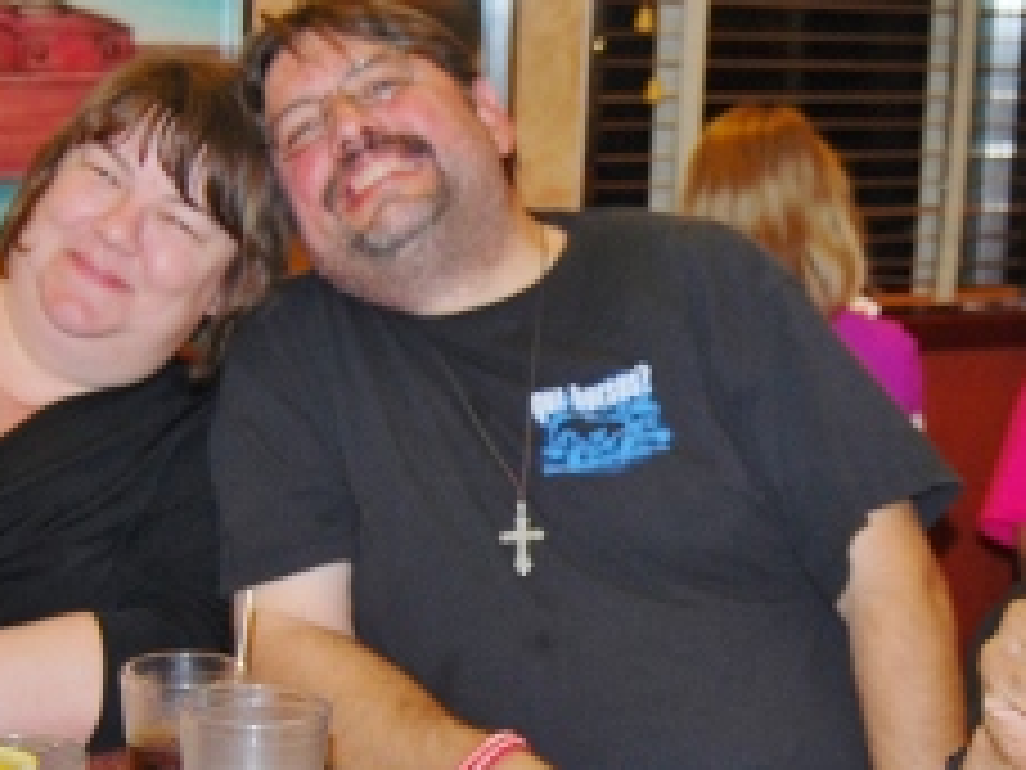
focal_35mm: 93
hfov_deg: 21.0
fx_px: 2767
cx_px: 652
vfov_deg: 15.8
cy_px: 558
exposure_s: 1/60
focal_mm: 23
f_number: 3.8
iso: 200
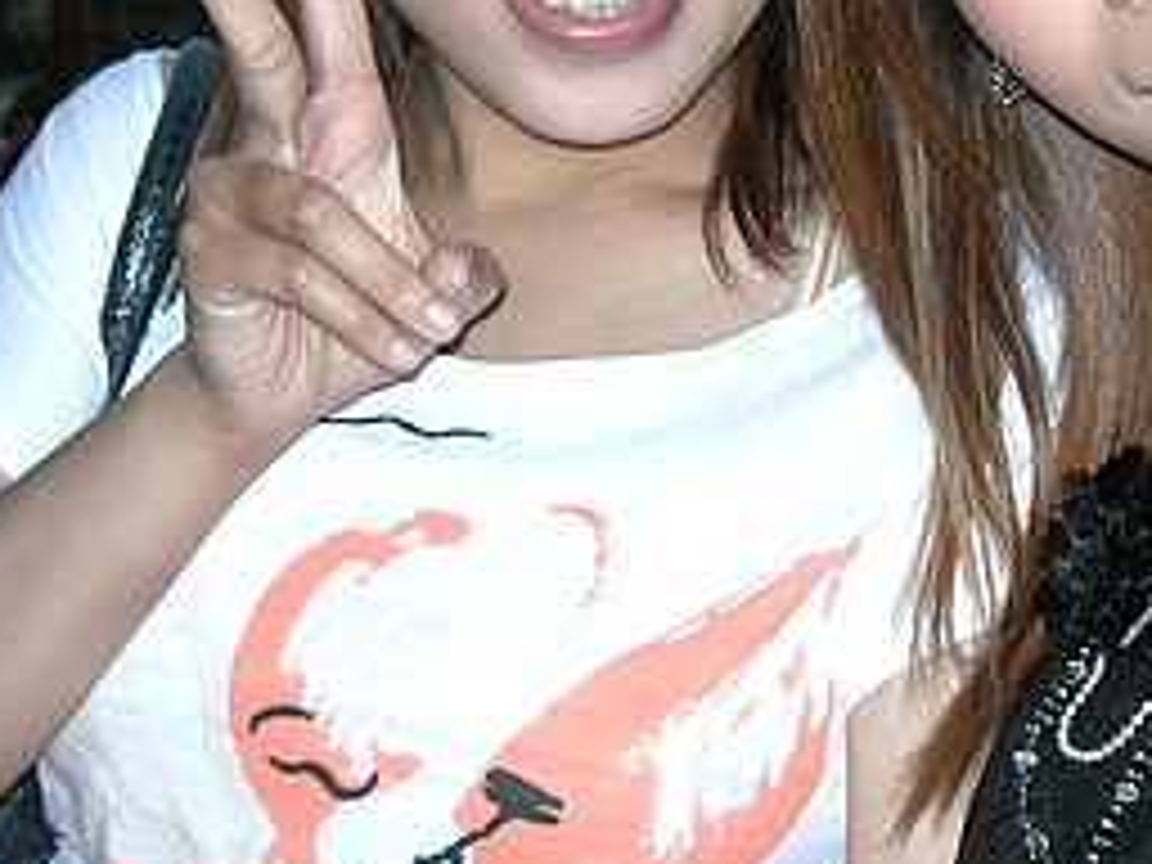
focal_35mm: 89
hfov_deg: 21.9
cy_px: 288
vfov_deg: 16.6
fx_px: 2962
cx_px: 792
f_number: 2.8
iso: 50
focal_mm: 7.8
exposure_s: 1/60.1
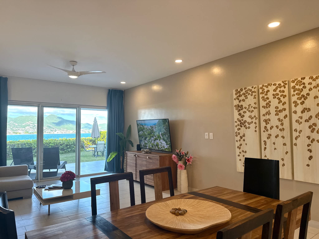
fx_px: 221
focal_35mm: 24
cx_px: 160
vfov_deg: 56.8
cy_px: 120
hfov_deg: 71.6
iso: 160
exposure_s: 1/233
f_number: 1.8
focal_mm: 6.8
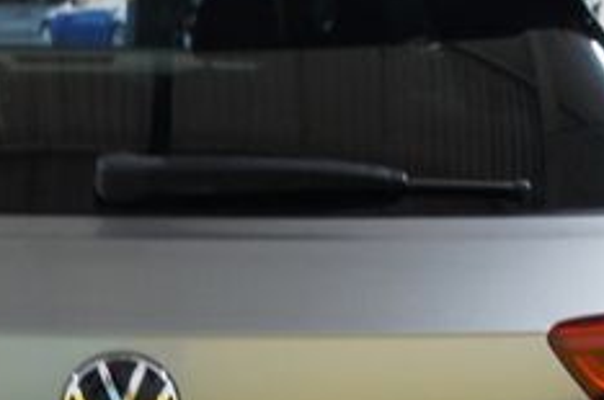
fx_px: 1239
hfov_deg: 26.4
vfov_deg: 17.7
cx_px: 52
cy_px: 446
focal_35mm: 74
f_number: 3.5
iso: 500
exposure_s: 1/30
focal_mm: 18
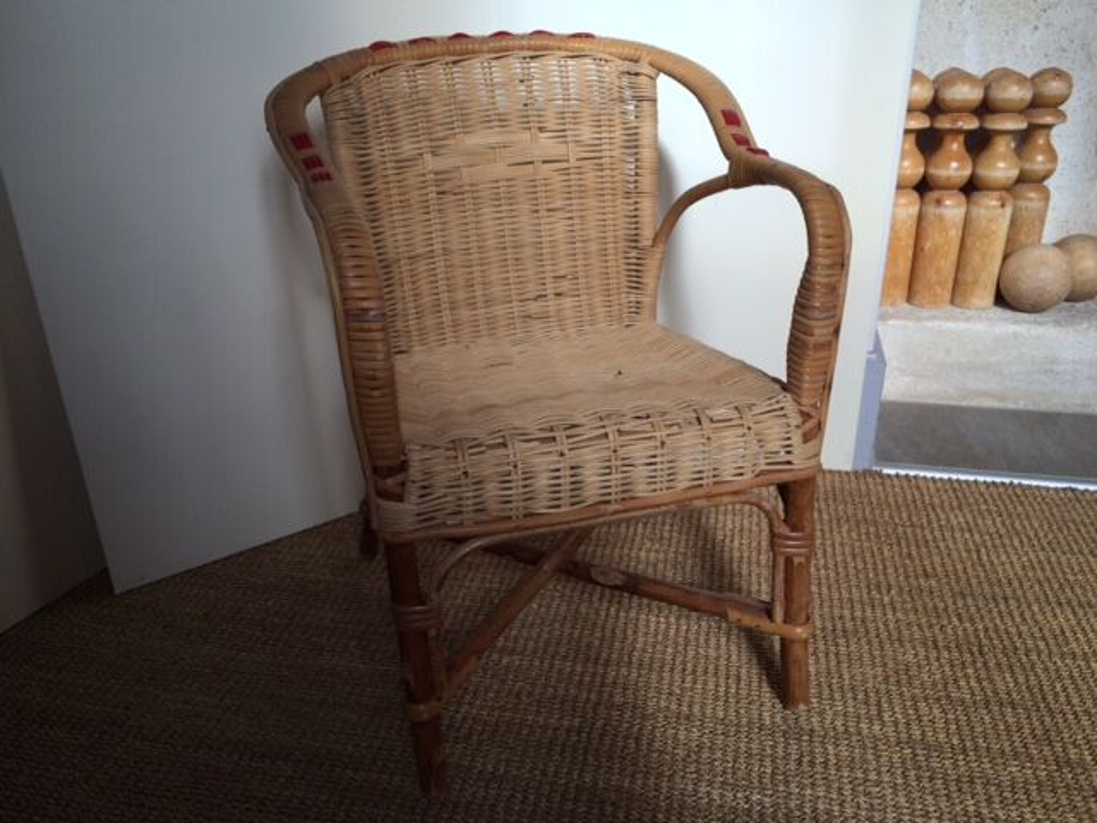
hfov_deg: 61.7
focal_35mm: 29
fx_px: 919
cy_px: 412
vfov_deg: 48.2
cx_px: 548
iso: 32
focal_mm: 4.15
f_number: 2.2
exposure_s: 1/147
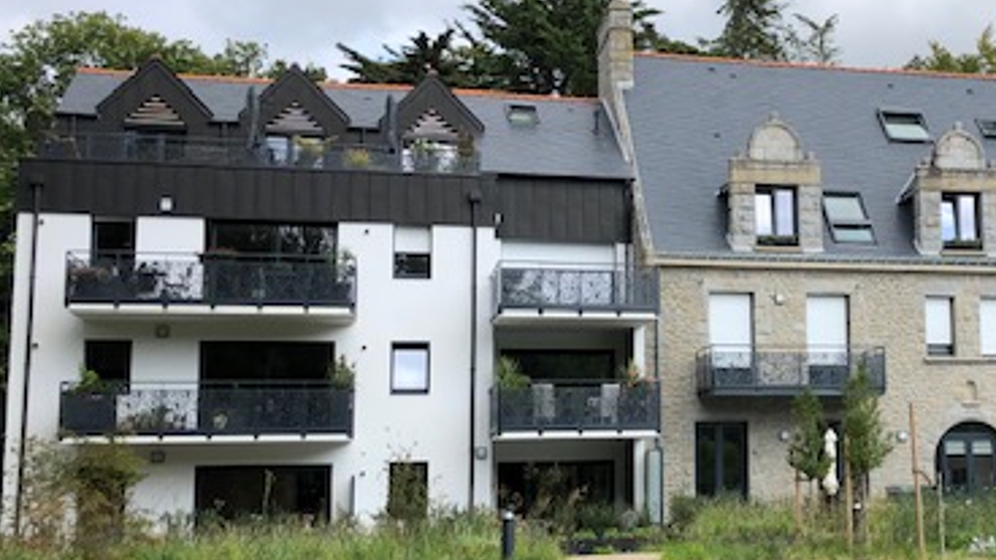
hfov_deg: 38.1
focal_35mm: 53
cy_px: 311
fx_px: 1400
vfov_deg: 22.6
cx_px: 758
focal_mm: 4
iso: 20
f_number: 1.8
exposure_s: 1/1312
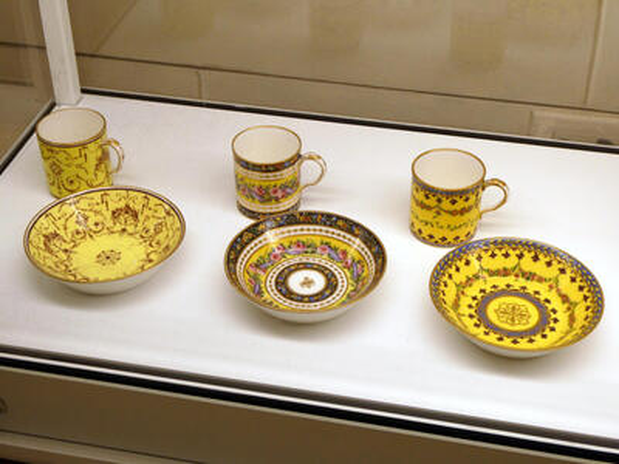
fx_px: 1019
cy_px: 232
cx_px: 310
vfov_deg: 25.7
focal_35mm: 57
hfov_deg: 33.8
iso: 160
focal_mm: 10.3
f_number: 4.2
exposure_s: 1/80
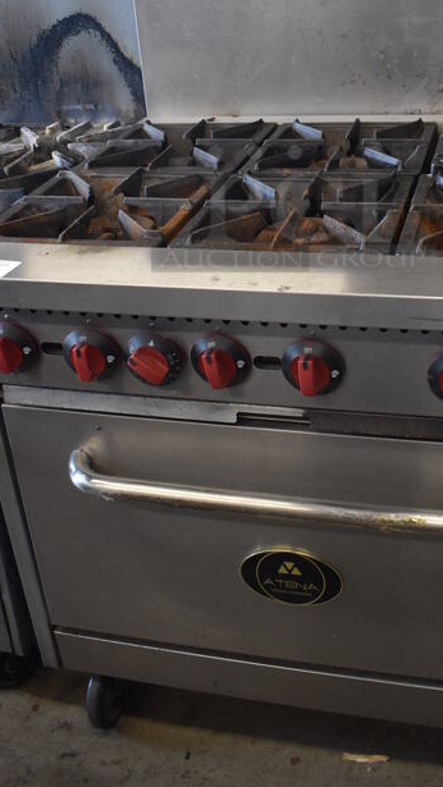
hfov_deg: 28.2
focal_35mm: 42
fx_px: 877
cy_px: 205
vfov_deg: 46.8
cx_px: 294
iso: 1000
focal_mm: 18
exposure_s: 1/125
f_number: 3.5
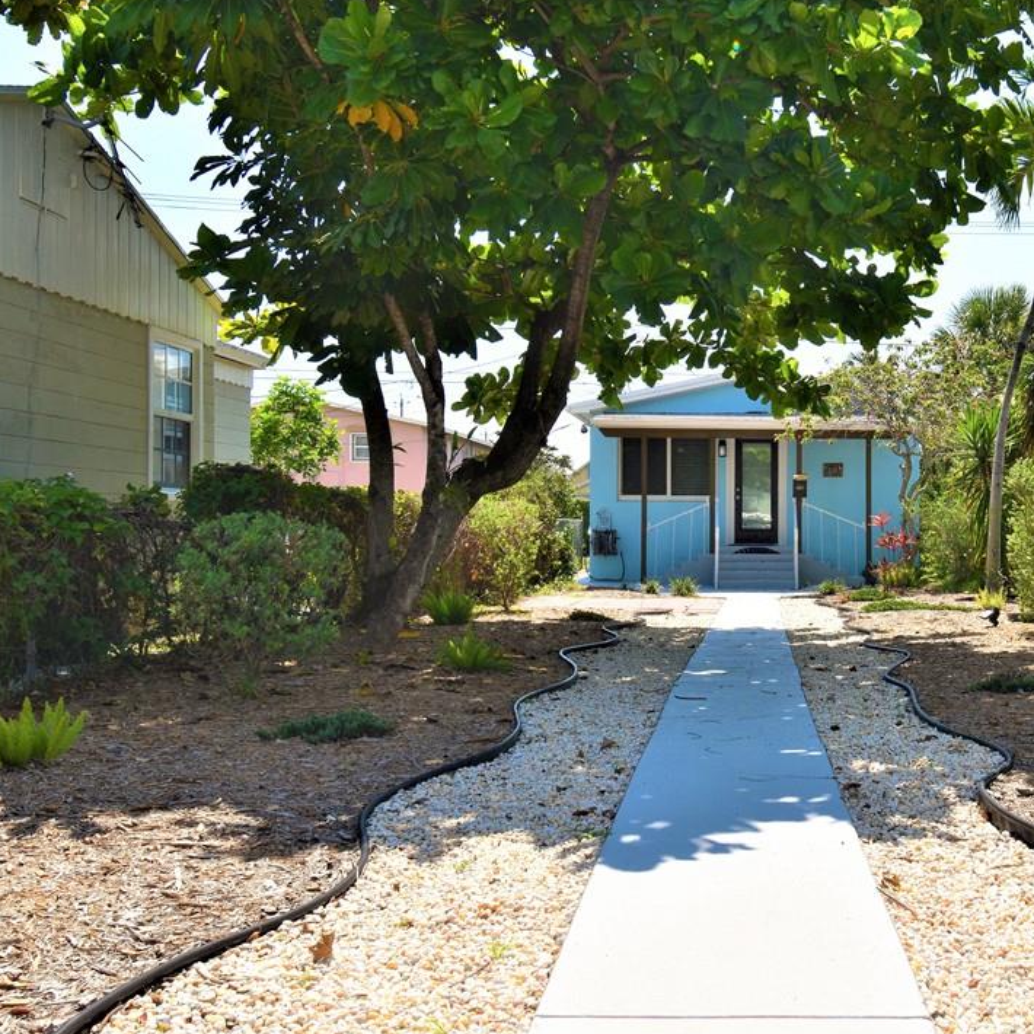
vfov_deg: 42.8
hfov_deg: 41.9
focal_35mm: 39
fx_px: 1318
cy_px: 517
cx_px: 733
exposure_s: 1/500
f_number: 11
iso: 400
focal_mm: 20
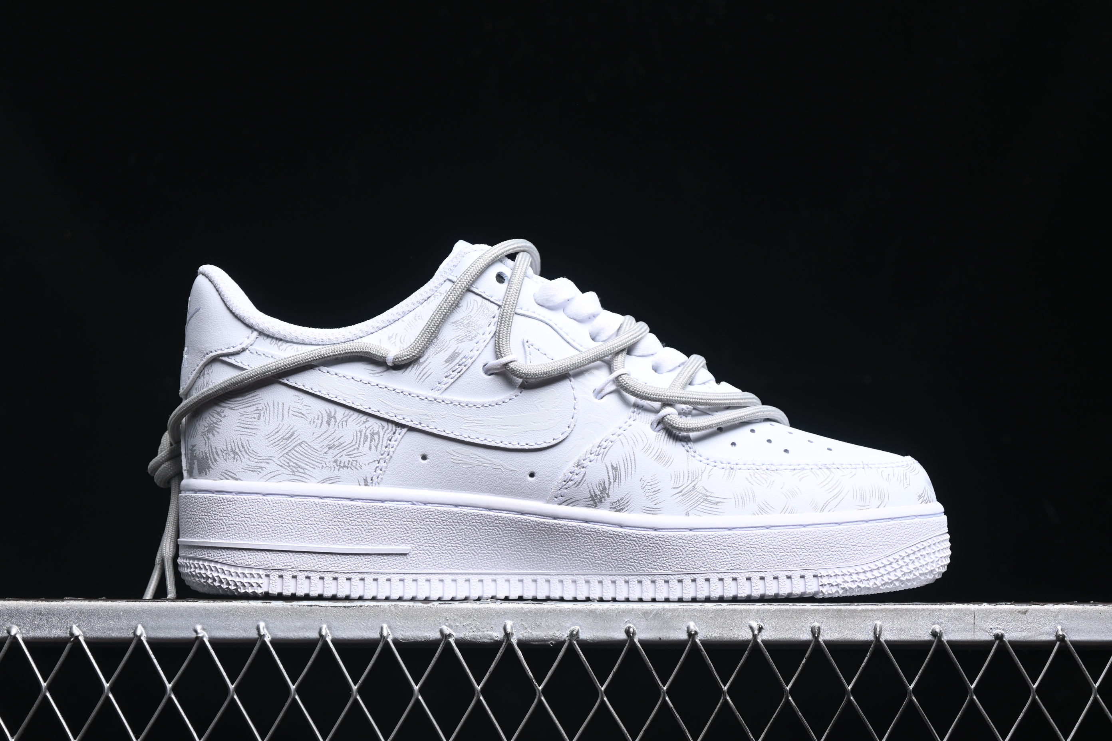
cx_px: 556
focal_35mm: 75
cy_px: 370
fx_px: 2316
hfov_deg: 27.0
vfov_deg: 18.2
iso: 160
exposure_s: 1/50
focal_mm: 50
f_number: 6.3
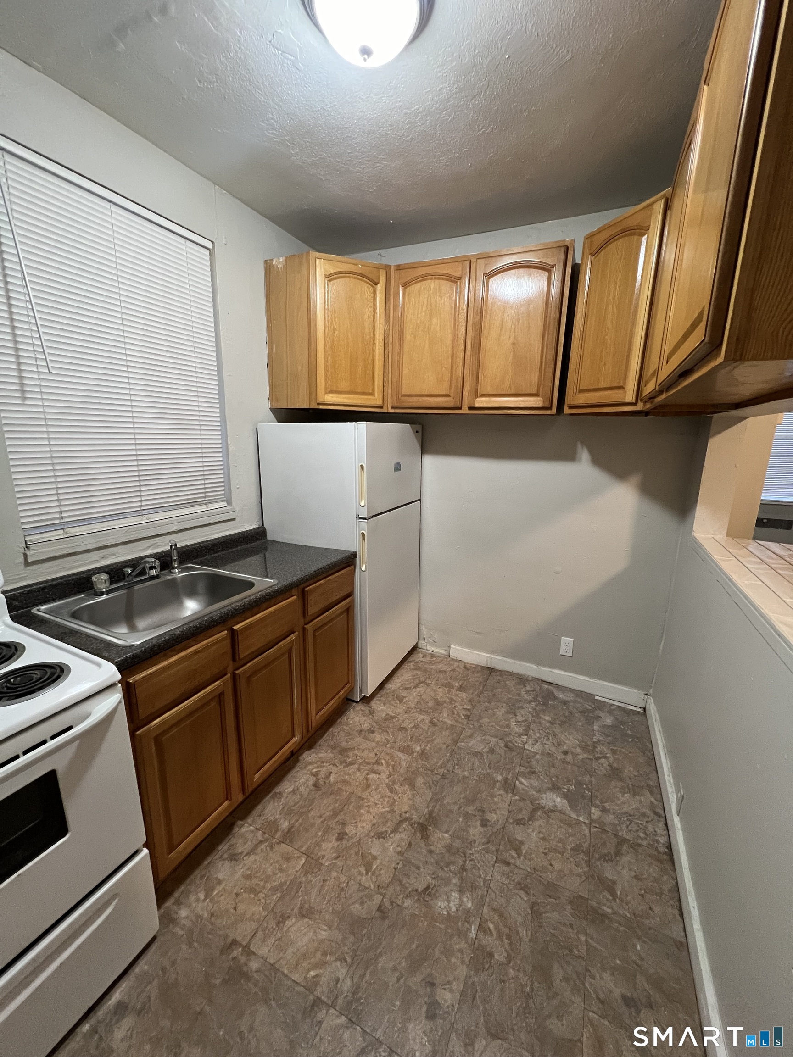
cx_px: 396
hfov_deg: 89.9
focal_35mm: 13
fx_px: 397
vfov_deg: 106.2
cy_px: 528
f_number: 1.8
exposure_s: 1/60
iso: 400
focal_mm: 1.57
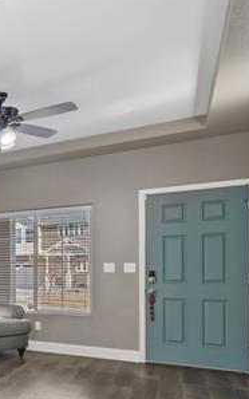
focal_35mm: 35
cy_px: 269
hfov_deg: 26.4
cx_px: -123
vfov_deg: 54.1
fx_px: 380
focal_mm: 16
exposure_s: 1/100
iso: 2000
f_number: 7.1
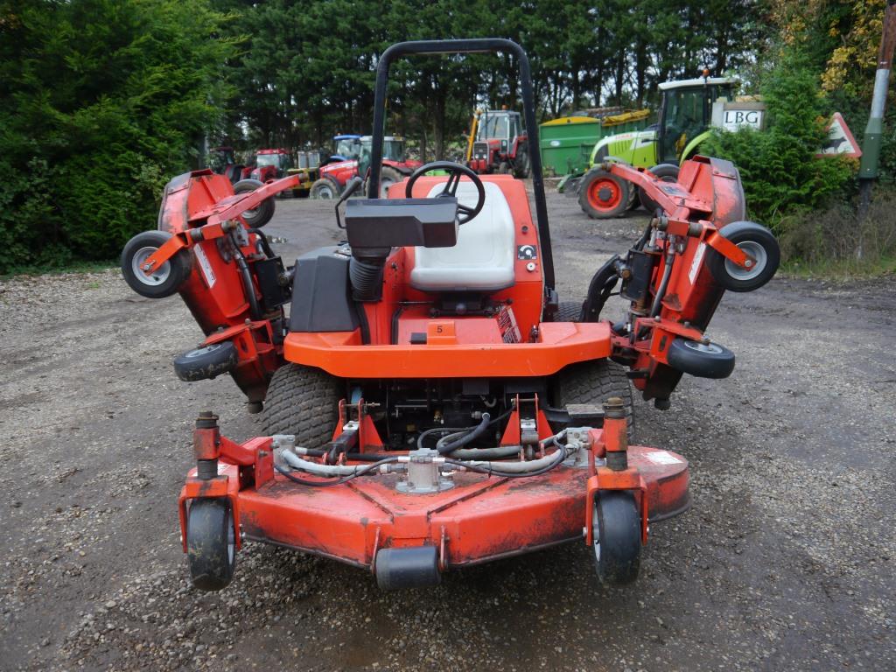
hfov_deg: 60.0
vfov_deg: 46.8
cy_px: 336
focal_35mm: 30
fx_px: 777
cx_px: 448
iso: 160
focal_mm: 15
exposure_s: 1/60
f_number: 3.6
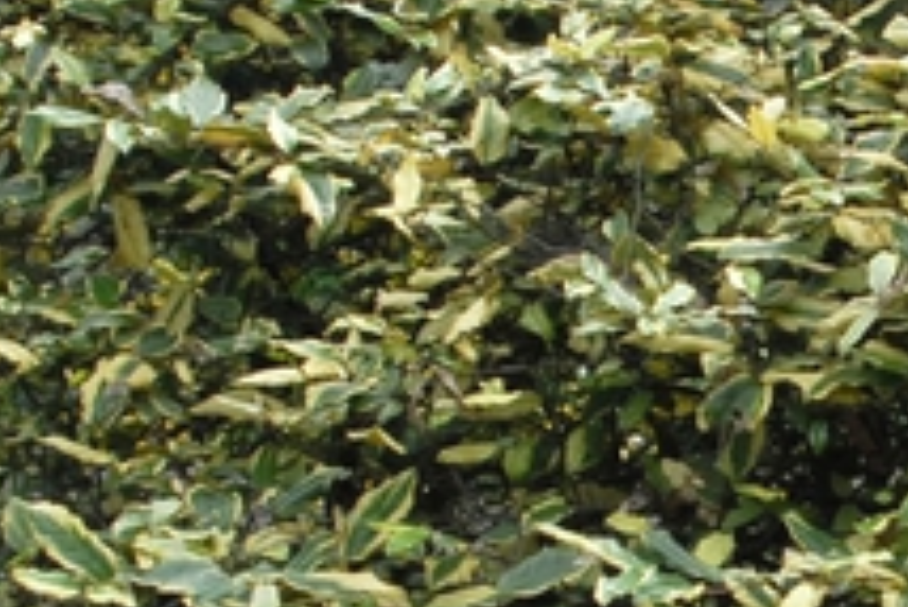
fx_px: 5073
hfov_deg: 10.1
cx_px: 1044
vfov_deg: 6.8
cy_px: 533
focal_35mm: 201
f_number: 7.1
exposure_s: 1/180
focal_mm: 28
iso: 400
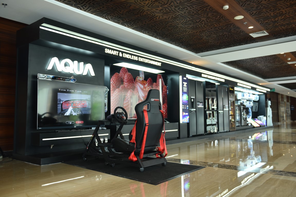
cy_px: 98
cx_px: 148
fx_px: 263
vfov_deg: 41.1
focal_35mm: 32
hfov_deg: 58.7
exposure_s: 1/125
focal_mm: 32
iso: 320
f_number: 2.8
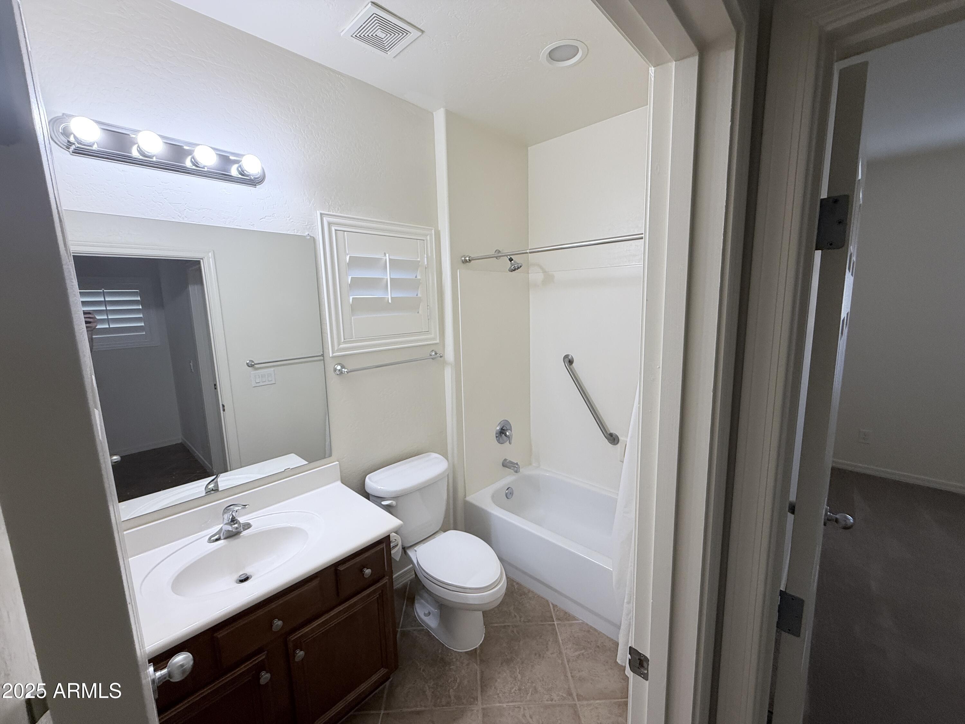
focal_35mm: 14
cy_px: 362
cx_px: 482
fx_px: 390
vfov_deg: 85.7
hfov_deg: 102.1
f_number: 2.2
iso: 160
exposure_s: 1/120
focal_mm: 2.22
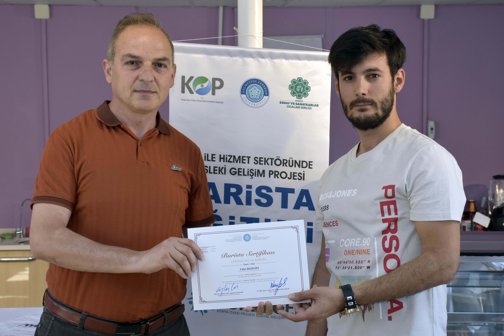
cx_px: 252
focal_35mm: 52
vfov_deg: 25.8
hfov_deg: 37.9
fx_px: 735
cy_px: 168
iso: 800
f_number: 6.3
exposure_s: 1/160
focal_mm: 35
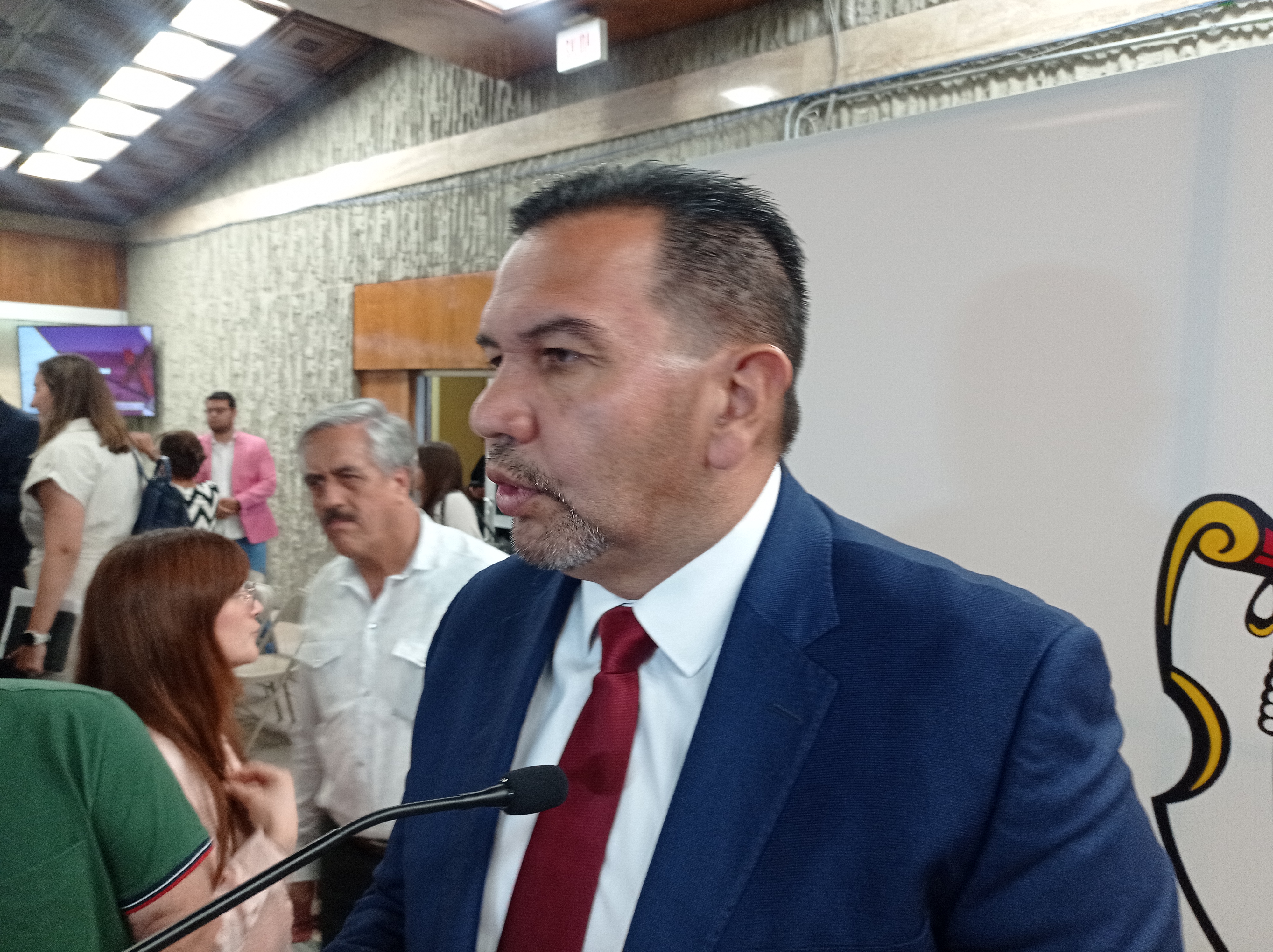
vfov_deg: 49.7
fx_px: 1029
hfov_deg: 63.5
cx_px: 636
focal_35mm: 28
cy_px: 476
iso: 194
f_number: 1.79
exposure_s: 1/30
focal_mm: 4.7
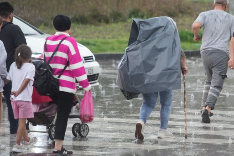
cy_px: 65
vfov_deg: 4.4
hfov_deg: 6.6
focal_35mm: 312
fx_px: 2028
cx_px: 174
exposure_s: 1/200
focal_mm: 200
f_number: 3.2
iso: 1600
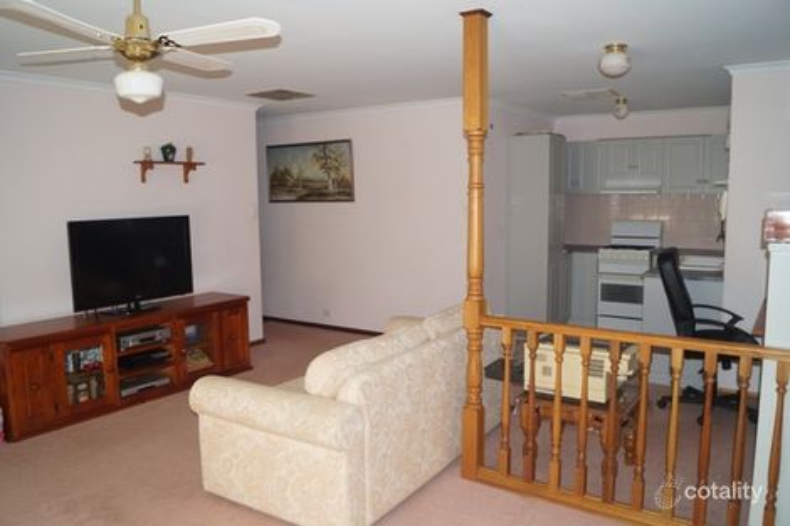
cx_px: 395
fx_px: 592
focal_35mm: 27
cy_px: 263
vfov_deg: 47.9
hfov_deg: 67.4
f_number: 4
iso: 320
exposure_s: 1/160
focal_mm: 18
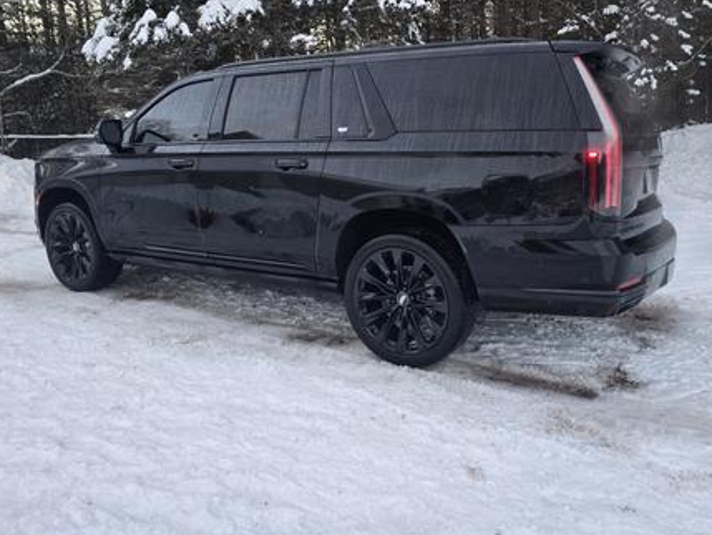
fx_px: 556
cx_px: 382
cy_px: 226
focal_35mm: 27
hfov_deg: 65.2
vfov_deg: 51.2
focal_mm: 6.3
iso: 160
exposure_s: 1/180
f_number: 1.7
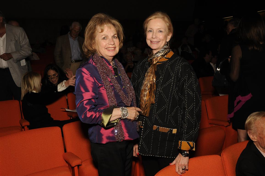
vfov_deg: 39.9
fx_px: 243
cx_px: 132
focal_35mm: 33
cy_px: 88
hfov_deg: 57.3
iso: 1000
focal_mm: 22
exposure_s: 1/125
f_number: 11
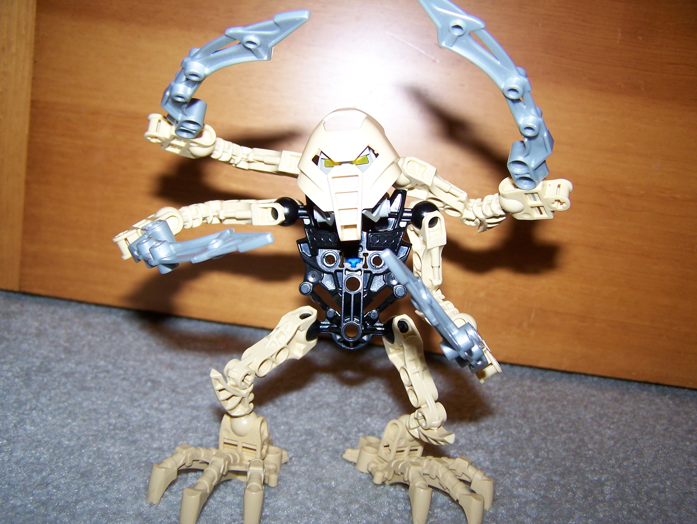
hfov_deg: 48.9
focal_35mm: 38
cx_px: 348
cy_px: 262
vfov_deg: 37.8
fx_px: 766
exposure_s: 1/60
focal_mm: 6.3
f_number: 2.8
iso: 80
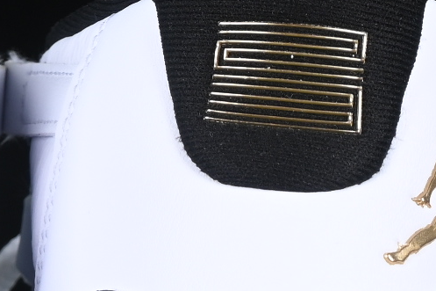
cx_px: 3
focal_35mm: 420
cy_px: 404
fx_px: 5085
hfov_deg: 4.9
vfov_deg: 3.3
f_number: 7.1
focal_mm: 50
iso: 160
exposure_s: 1/80
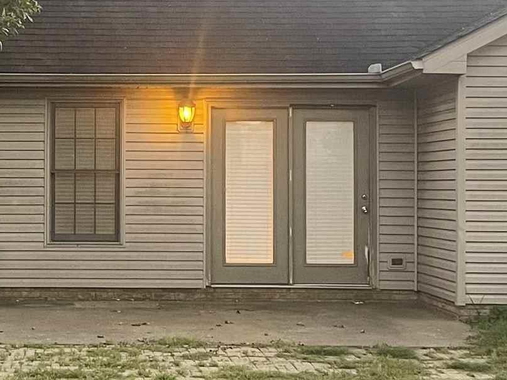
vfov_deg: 14.9
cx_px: 95
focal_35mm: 99
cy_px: 149
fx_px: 1450
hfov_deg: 19.6
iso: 200
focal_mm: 5.1
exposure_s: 1/60
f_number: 1.6
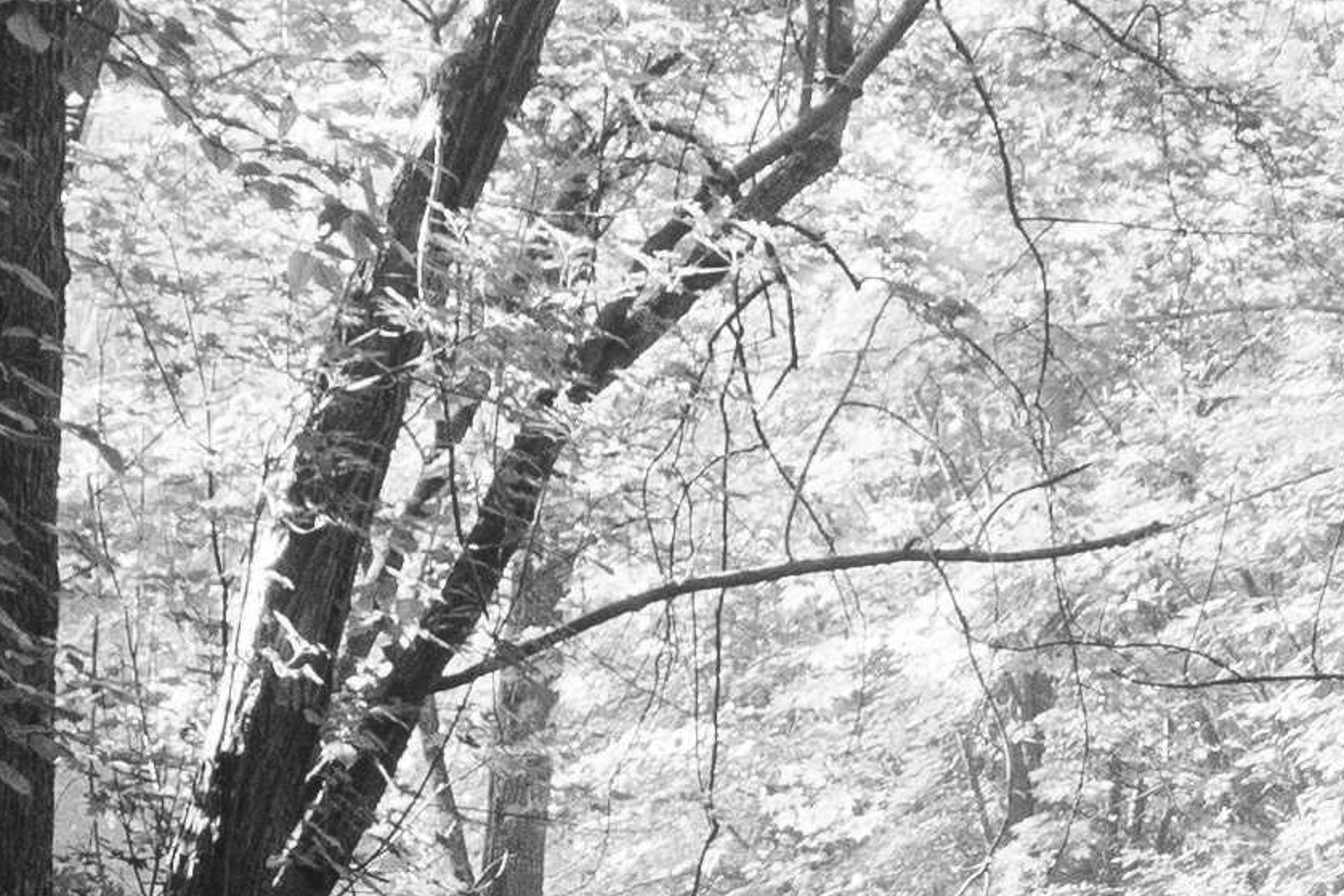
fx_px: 8289
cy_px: 976
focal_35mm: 222
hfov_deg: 9.3
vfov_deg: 6.2
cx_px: 993
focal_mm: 12.56
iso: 320
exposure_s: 1/40
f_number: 4
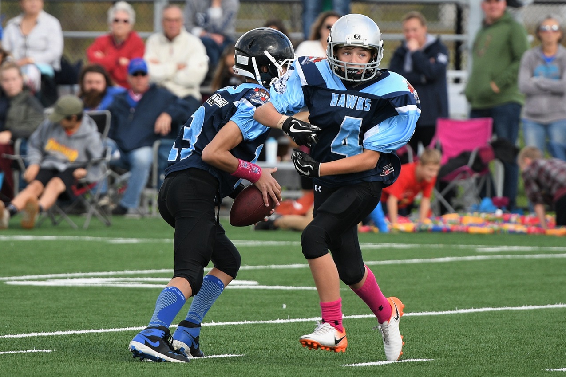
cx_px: 282
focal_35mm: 318
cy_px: 189
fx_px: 4999
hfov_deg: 6.5
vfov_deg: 4.3
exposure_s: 1/1000
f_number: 3.5
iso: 180
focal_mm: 200
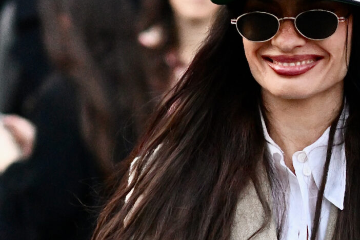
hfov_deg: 6.5
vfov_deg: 4.4
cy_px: 262
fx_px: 3100
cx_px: 624
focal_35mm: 310
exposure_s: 1/400
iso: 2500
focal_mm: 85
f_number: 2.5
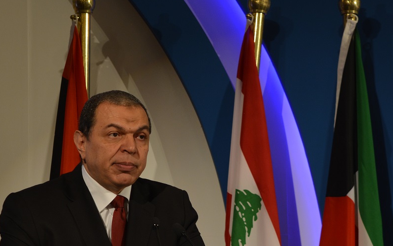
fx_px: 1703
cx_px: 235
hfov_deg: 13.2
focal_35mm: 159
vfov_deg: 8.3
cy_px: 155
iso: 400
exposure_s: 1/80
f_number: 5.6
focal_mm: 55
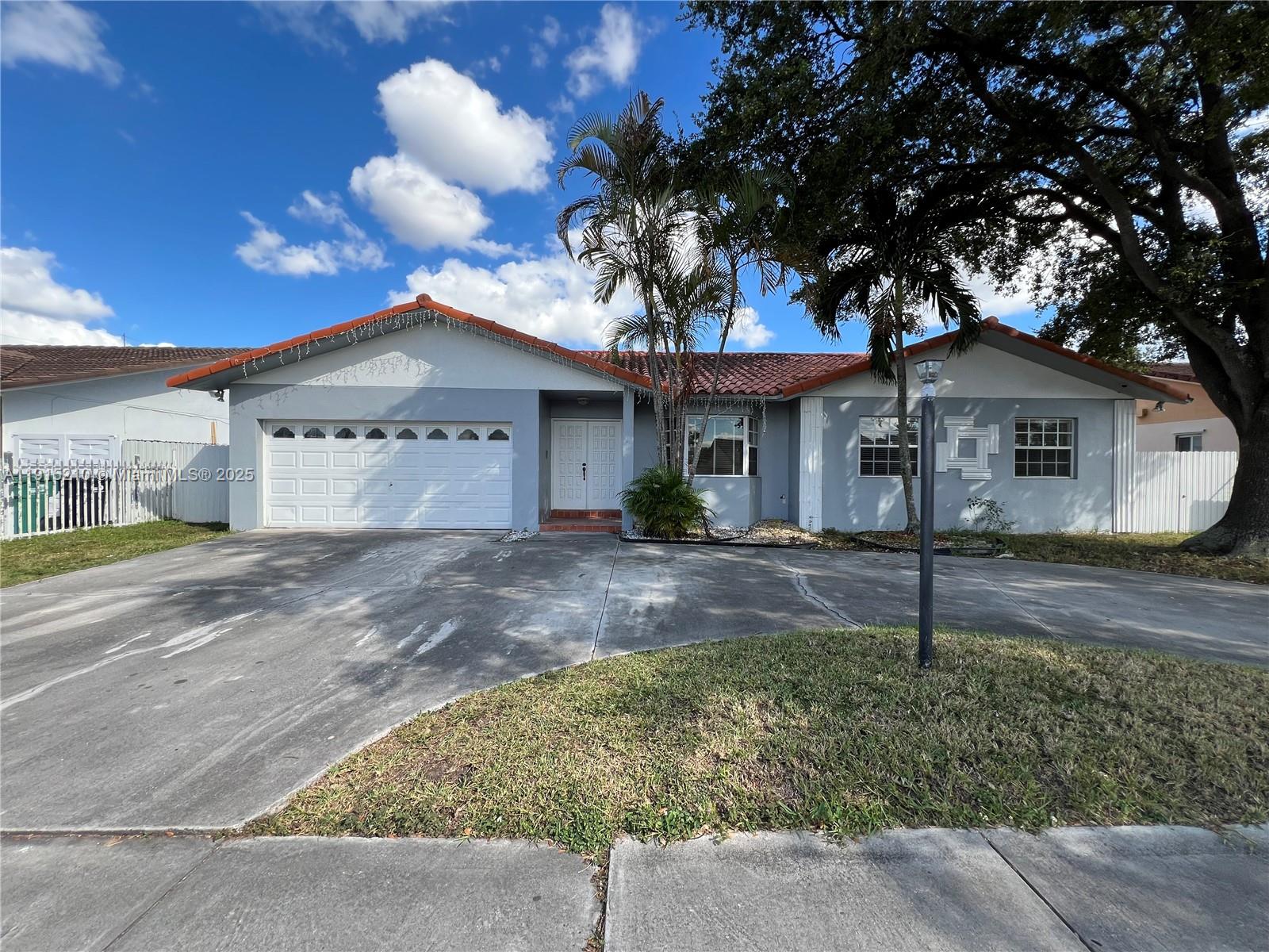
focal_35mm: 13
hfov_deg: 106.2
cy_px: 476
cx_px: 634
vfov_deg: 89.9
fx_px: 477
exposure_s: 1/626
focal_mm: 1.57
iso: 32
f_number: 1.8
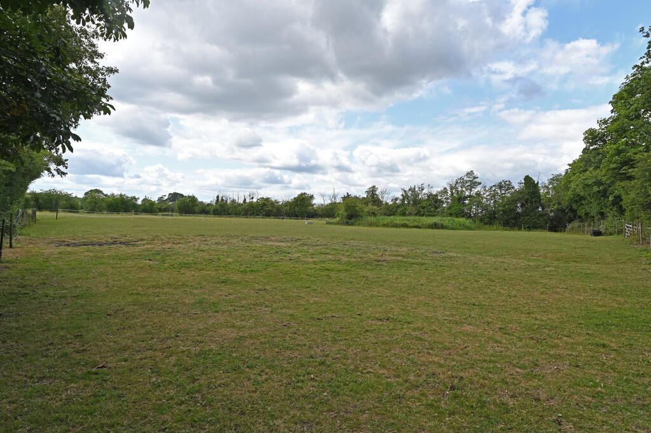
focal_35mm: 23
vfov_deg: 55.0
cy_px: 216
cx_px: 326
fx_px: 416
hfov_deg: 76.1
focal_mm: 23
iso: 320
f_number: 9
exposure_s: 1/320
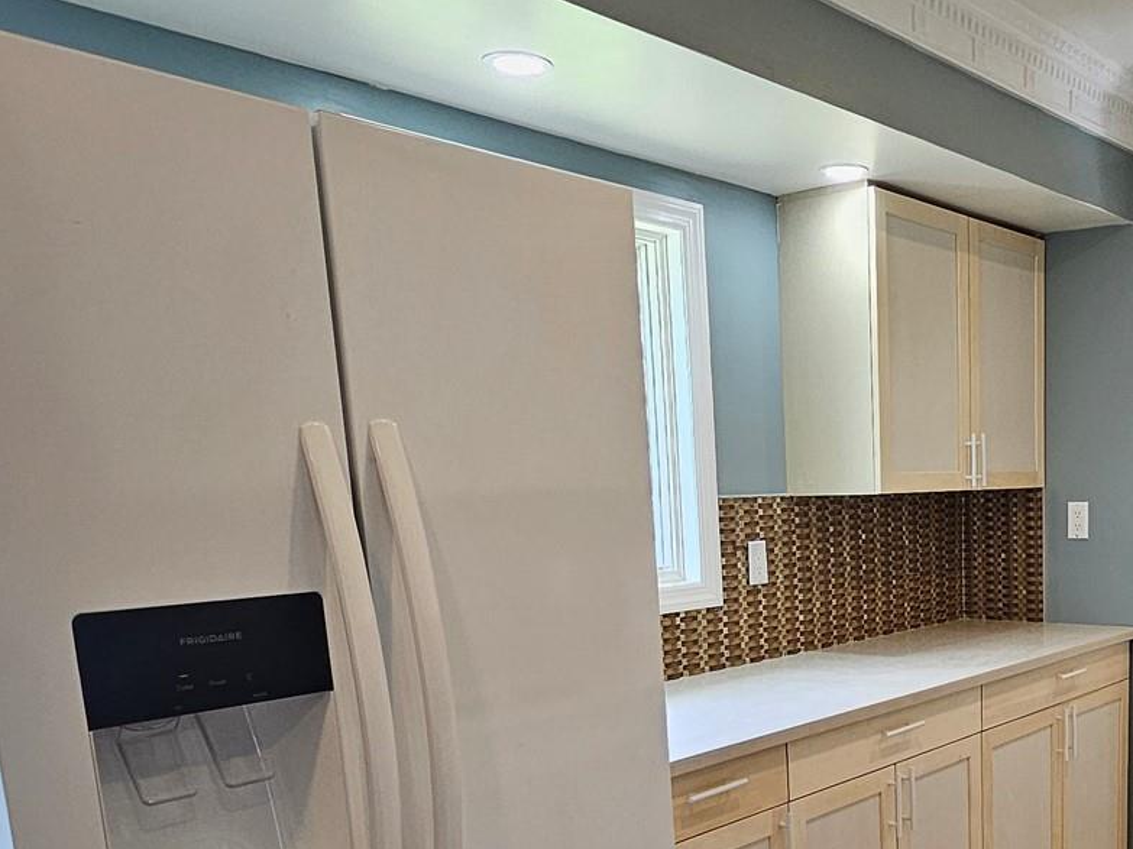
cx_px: 901
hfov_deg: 50.8
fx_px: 1113
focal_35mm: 34
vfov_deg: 39.6
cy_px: 714
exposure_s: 1/60
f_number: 2.2
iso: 50
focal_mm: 1.7
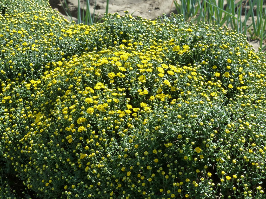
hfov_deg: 13.9
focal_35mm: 142
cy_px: 100
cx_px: 133
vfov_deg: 10.4
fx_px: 1091
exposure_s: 1/250
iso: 160
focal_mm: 25.6
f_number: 5.6
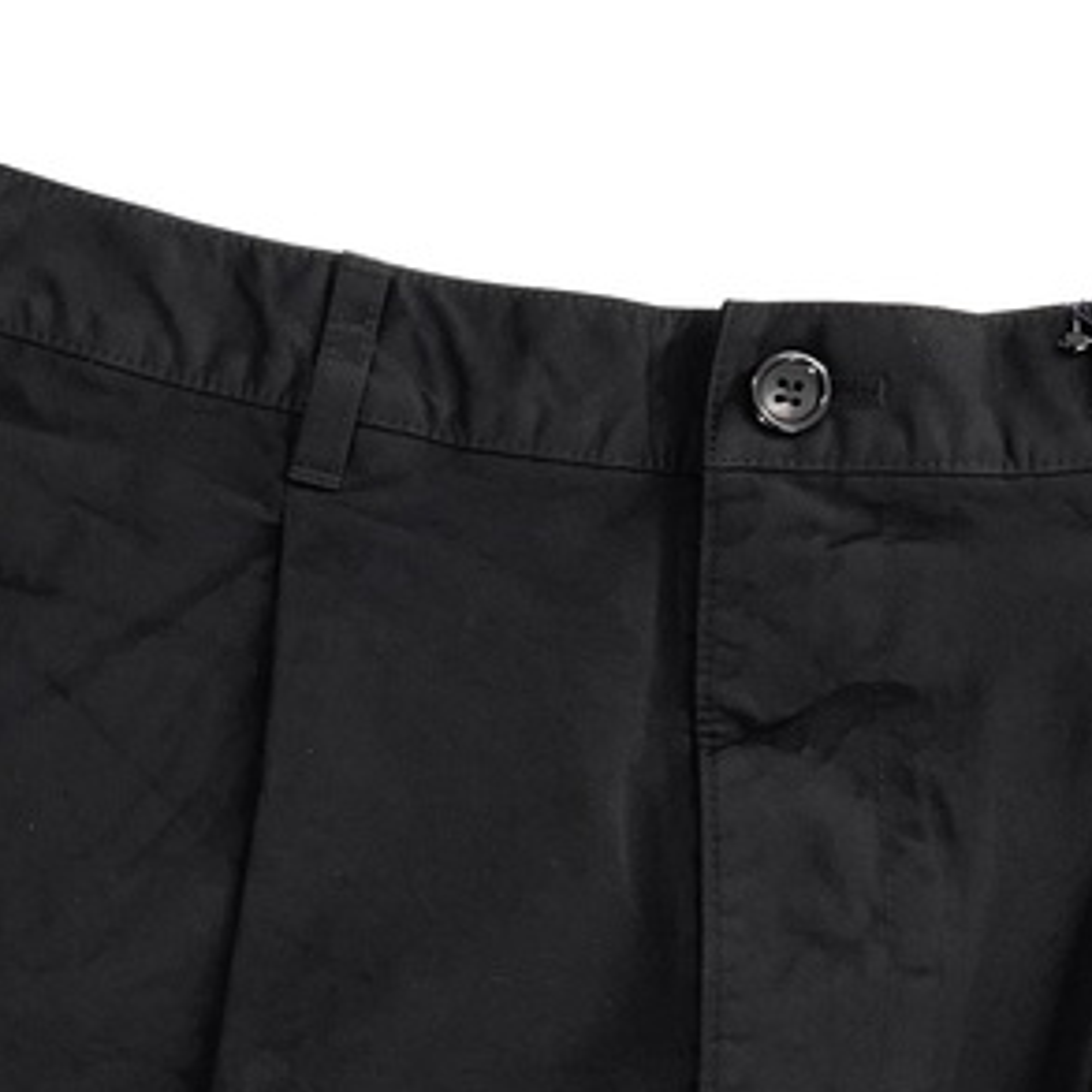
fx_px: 1999
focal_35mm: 56
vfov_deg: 30.2
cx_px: 253
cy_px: 779
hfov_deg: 30.0
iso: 25
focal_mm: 3
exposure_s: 1/120
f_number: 1.8
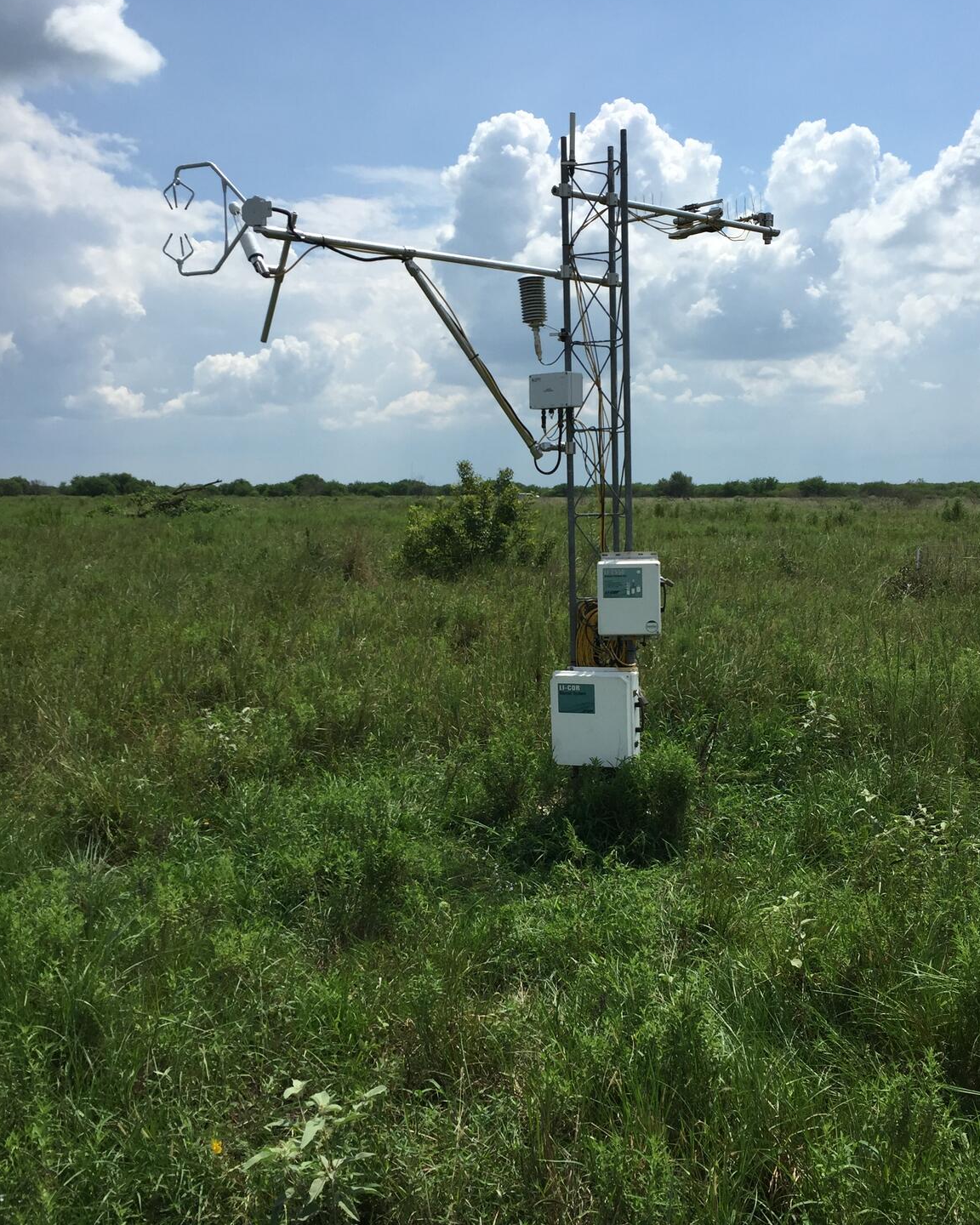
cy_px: 622
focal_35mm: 35
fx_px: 1269
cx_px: 565
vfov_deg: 51.5
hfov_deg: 42.1
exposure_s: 1/3300
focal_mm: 4.15
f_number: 2.2
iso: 32
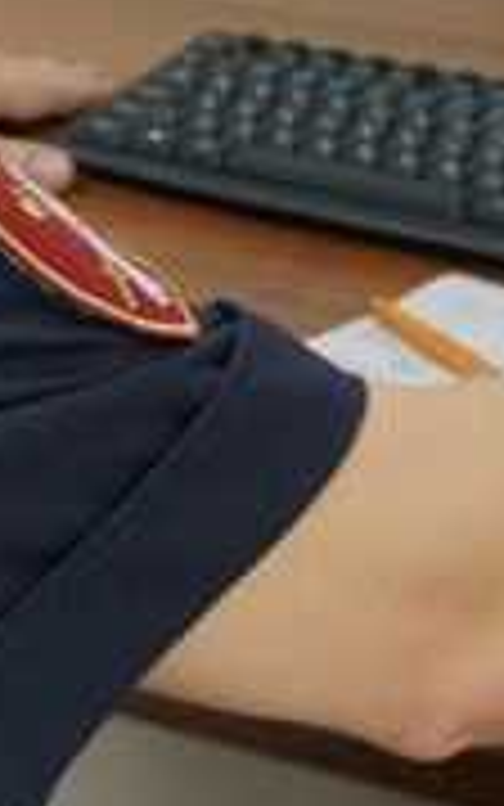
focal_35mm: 115
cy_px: -279
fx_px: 2525
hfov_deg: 11.3
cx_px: 72
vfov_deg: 16.9
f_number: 4
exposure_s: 1/160
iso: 1250
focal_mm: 18
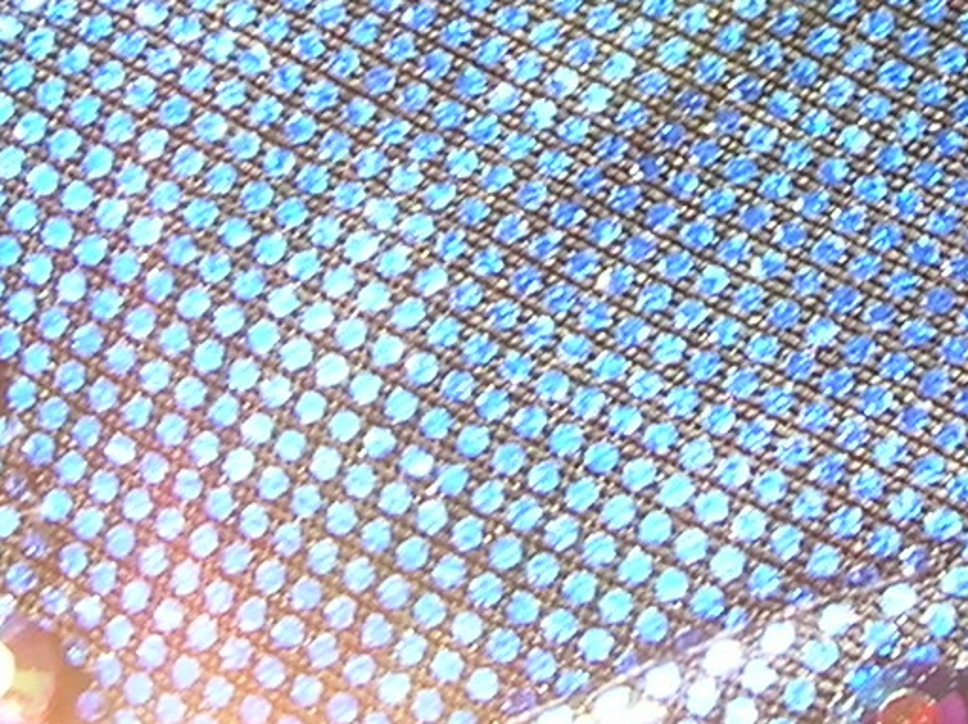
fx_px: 4247
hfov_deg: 12.9
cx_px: 819
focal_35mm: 152
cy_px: -163
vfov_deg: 9.6
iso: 50
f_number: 4.9
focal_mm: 5.7
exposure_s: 1/33.5
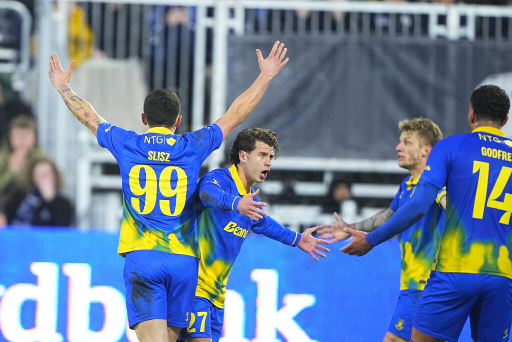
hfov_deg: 5.2
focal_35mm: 400
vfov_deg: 3.4
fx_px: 5692
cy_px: 171
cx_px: 256
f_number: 2.8
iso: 3200
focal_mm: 400
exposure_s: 1/1000
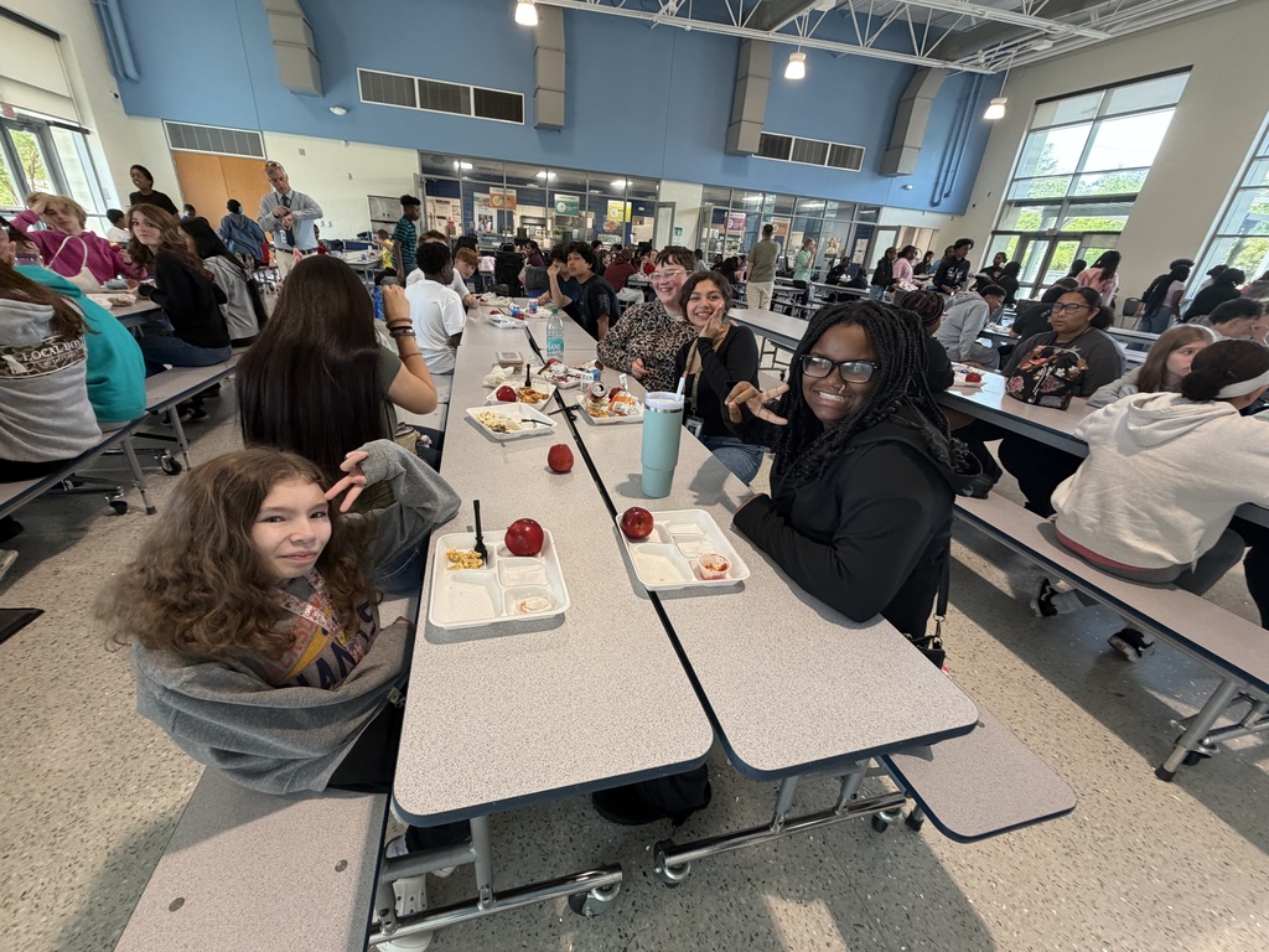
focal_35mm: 14
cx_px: 634
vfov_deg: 85.7
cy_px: 476
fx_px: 513
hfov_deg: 102.1
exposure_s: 1/121
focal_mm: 2.22
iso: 250
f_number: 2.2
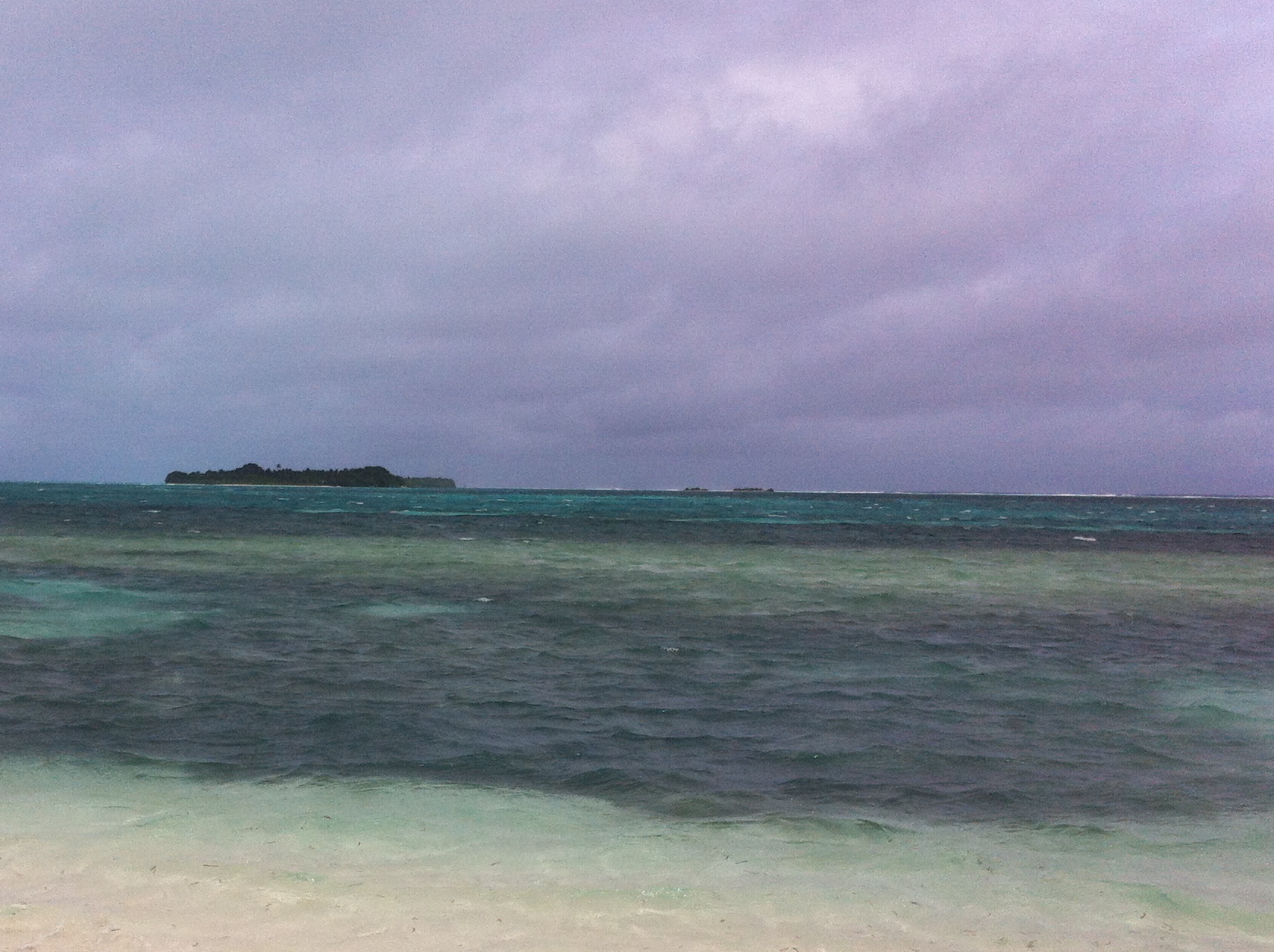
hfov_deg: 35.3
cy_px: 648
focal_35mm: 54
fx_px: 1985
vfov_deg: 26.8
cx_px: 453
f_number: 2.8
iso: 80
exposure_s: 1/5027
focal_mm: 3.85
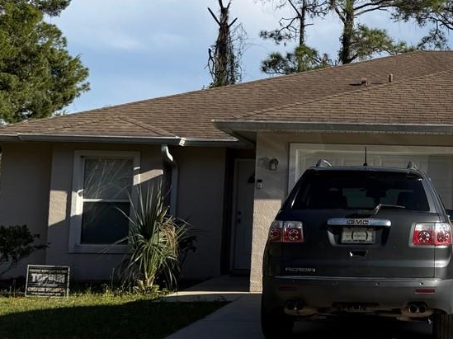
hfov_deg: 26.5
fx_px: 915
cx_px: 438
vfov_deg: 21.0
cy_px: 136
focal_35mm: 70
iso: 80
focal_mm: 6.76
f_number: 1.78
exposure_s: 1/5319
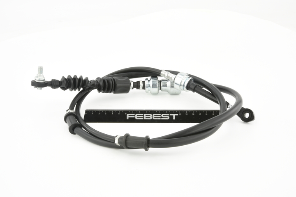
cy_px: 98
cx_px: 148
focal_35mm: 60
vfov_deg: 22.6
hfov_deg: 33.4
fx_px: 493
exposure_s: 1/2.5
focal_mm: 60
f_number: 29
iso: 100
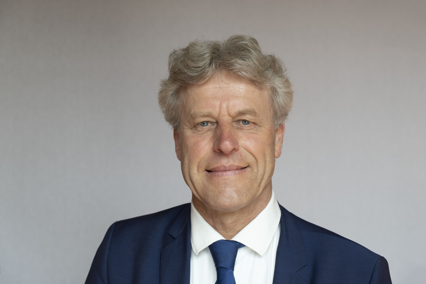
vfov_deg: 21.9
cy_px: 142
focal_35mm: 62
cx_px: 213
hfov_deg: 32.4
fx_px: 734
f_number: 2.8
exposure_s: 1/160
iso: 320
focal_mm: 41.4
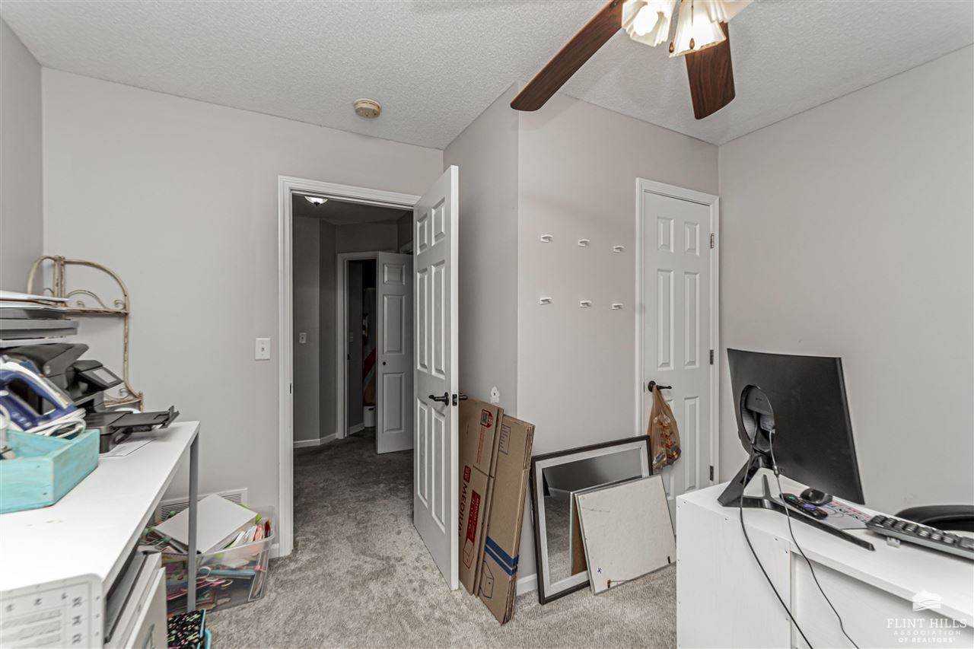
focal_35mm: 15
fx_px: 406
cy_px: 324
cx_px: 487
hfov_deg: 100.4
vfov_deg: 77.3
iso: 640
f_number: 10
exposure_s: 1/60
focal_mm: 10
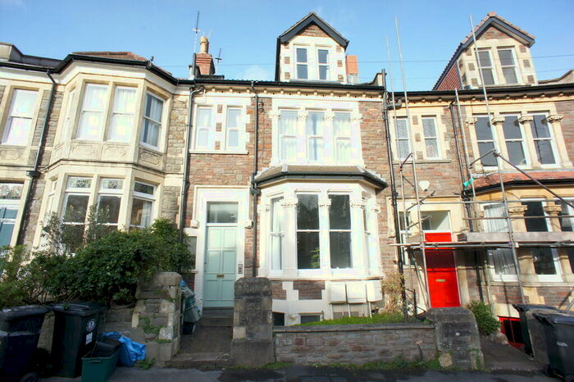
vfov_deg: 53.1
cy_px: 191
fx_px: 382
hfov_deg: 73.8
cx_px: 287
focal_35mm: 24
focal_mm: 16
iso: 200
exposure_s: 1/160
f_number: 6.3
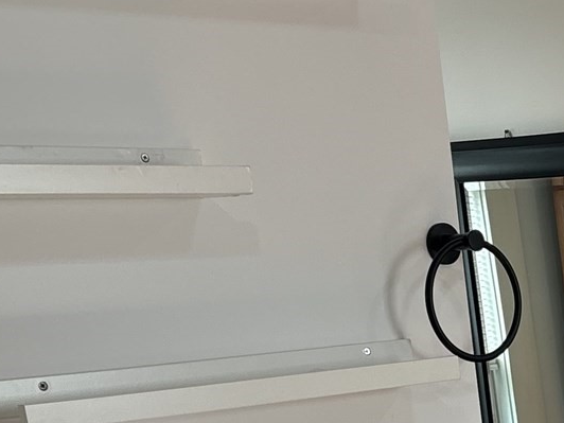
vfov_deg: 13.4
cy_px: 745
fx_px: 1629
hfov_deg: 17.8
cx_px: 816
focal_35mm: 100
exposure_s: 1/120
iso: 40
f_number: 1.6
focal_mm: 5.96
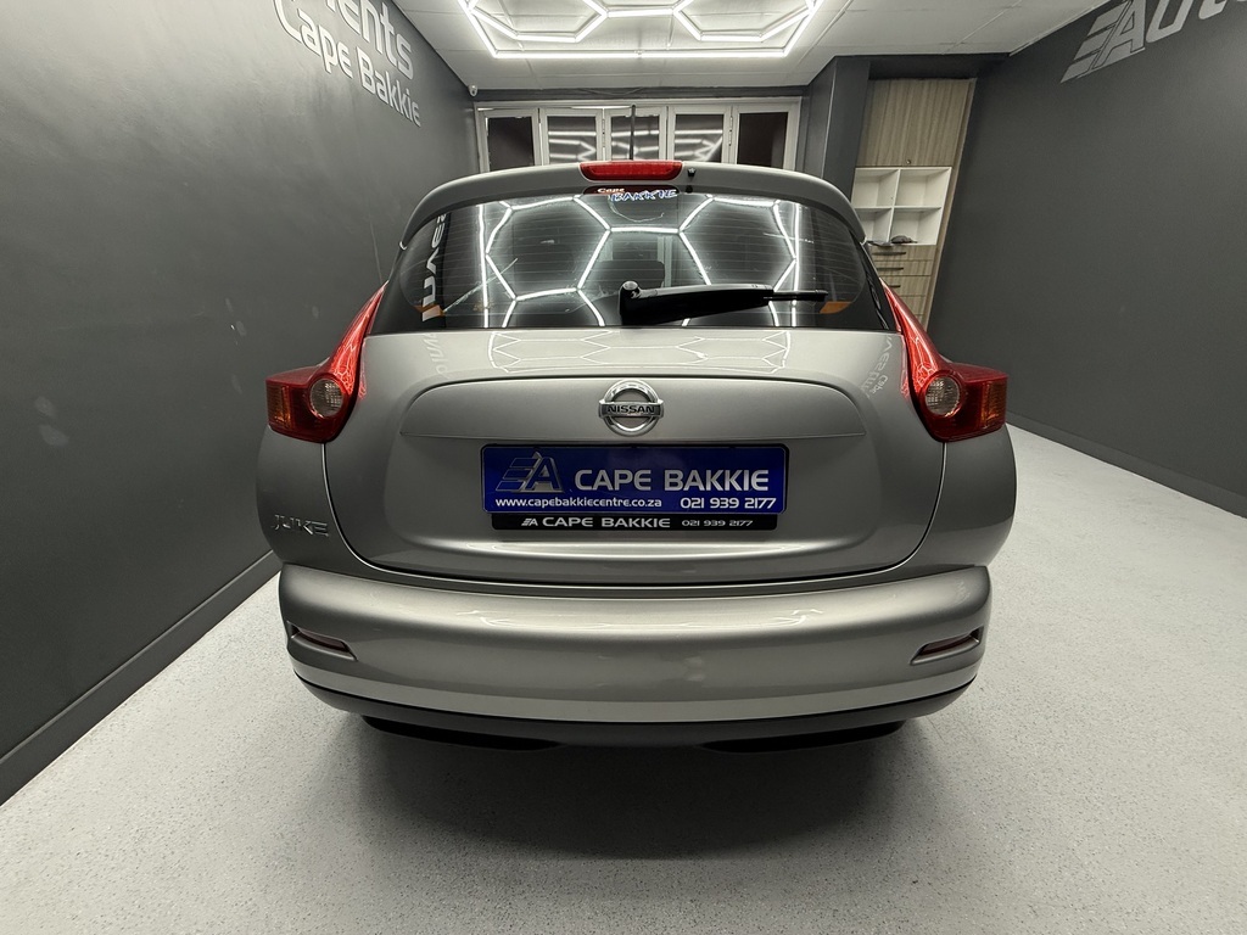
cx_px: 624
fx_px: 504
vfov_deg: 85.7
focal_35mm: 14
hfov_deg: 102.1
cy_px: 468
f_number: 2.2
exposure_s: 1/100
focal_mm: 2.22
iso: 200
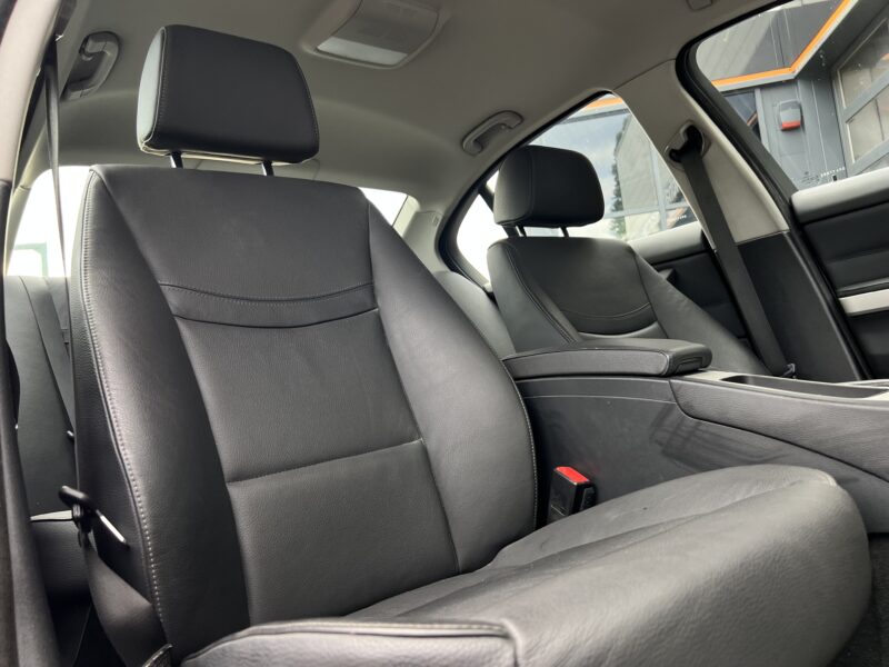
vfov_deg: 53.1
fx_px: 668
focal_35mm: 26
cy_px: 334
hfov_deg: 67.3
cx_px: 444
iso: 80
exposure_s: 1/121
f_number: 1.5
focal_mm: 5.7
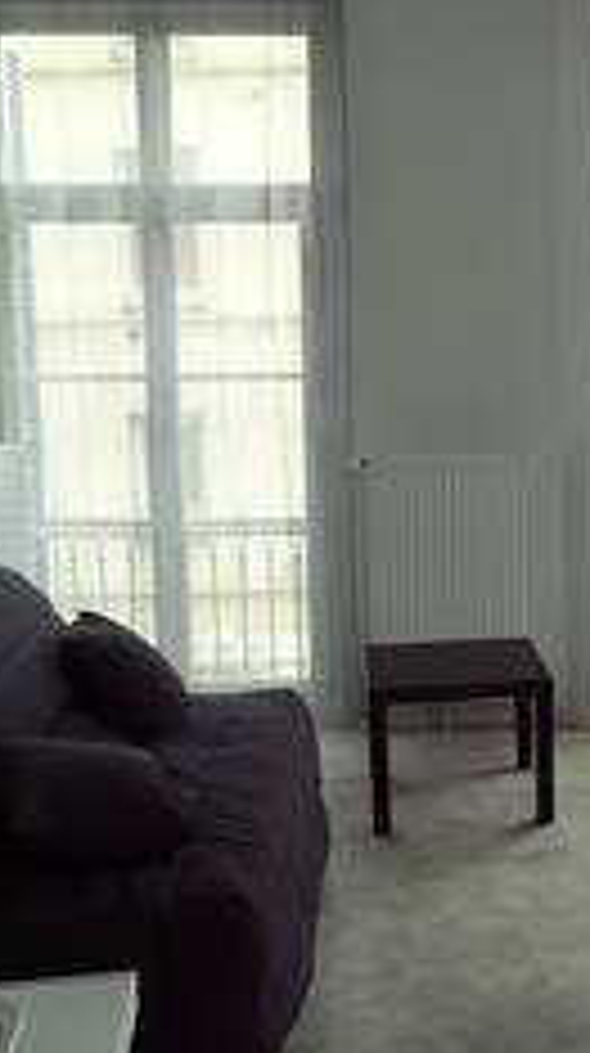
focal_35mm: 47
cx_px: 558
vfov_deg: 43.8
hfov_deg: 24.4
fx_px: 1312
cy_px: 522
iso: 100
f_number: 3.3
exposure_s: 1/40
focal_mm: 4.6
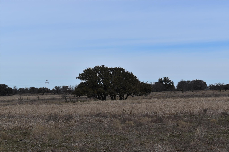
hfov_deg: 24.6
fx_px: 525
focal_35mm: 82
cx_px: 114
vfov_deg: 16.6
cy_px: 76
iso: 100
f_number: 9
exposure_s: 1/320
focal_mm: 55
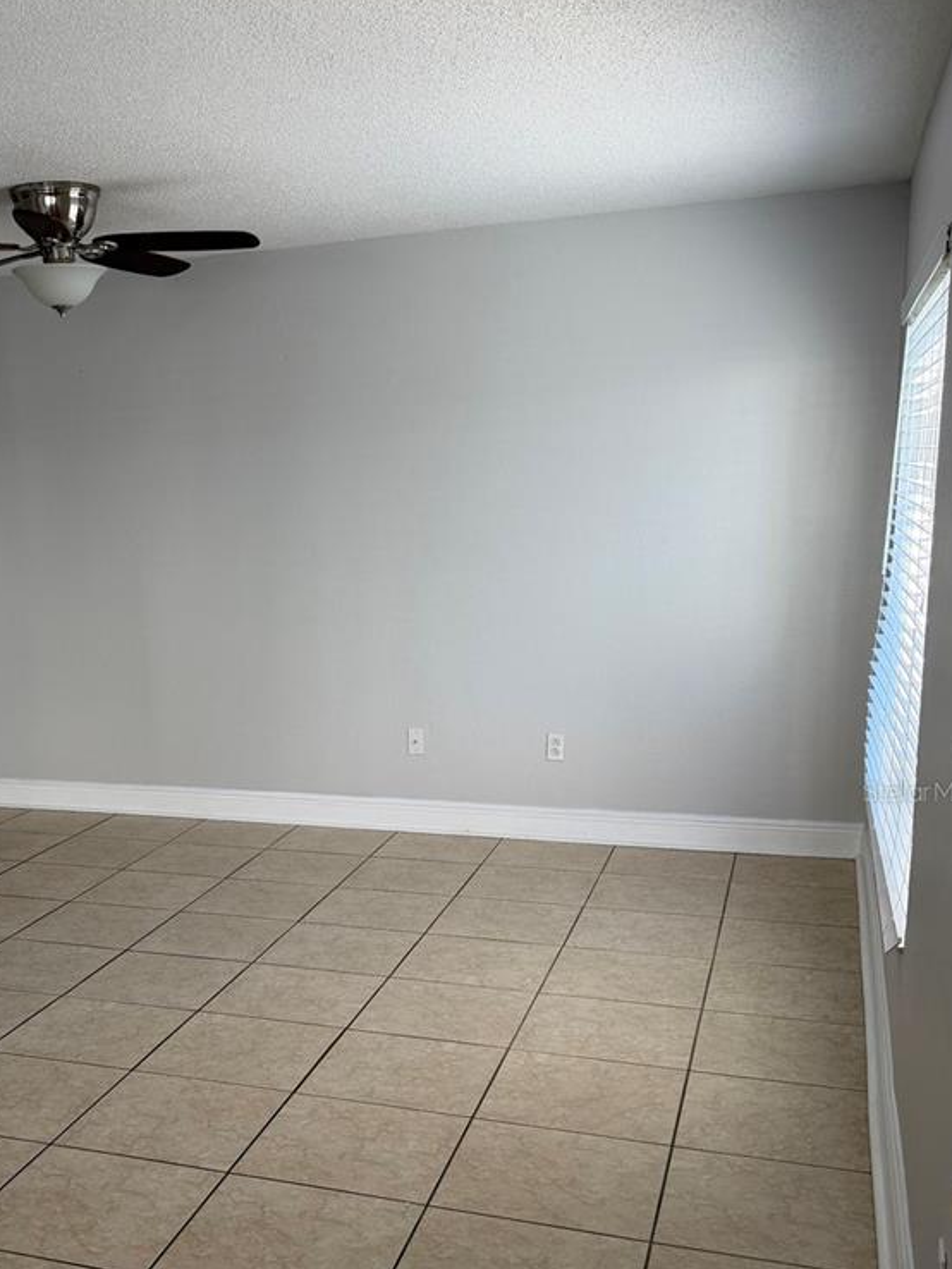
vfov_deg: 47.4
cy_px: 791
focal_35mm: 39
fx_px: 1429
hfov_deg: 35.8
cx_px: 211
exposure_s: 1/121
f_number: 1.78
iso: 80
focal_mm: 6.76
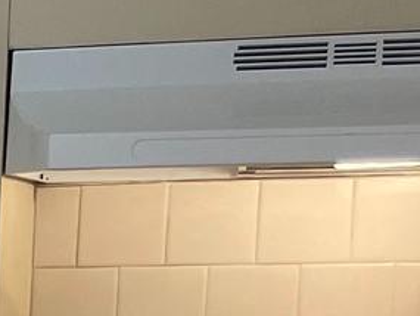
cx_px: -806
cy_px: 623
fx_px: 2270
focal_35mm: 187
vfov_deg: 7.6
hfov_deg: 8.8
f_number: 1.6
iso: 125
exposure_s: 1/120
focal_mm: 4.2
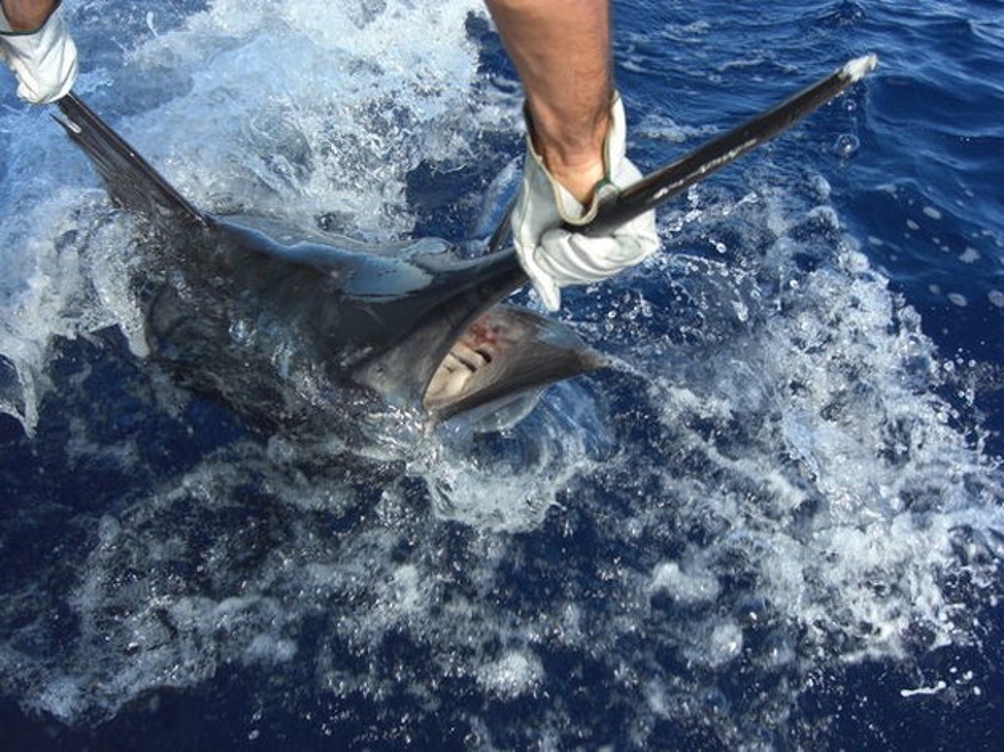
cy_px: 376
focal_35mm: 38
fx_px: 1102
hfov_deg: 49.0
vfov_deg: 37.7
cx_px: 502
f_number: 4
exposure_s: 1/320
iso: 80
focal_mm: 7.9
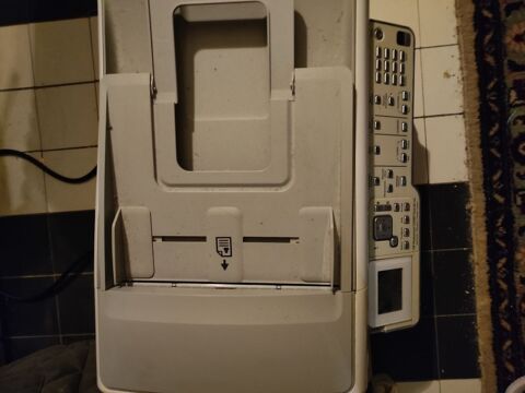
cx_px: 262
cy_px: 196
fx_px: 379
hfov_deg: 69.4
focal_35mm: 25
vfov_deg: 54.9
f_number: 1.79
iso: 2963
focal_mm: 4.7
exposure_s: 1/17
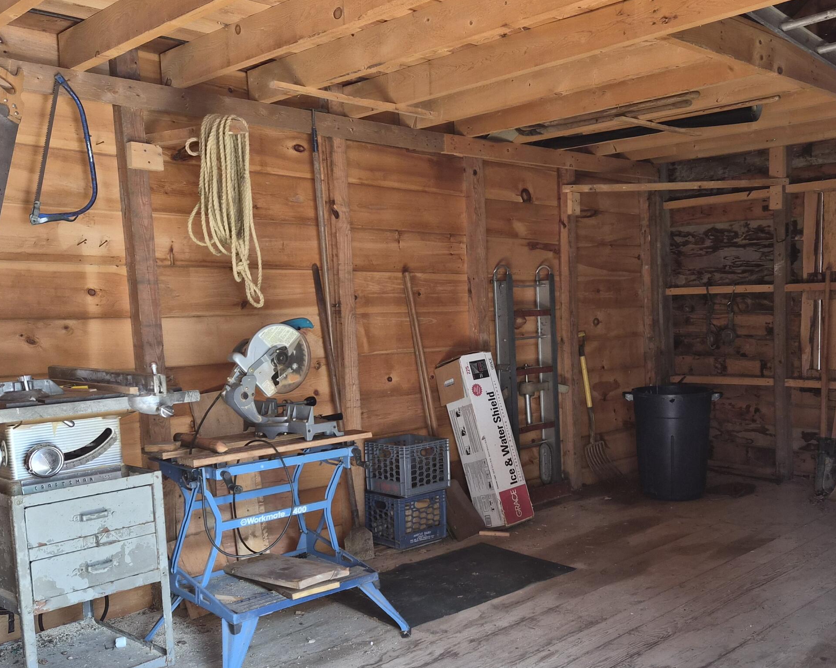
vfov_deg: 42.0
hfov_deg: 51.0
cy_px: 410
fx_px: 866
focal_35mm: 35
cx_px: 524
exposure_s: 1/180
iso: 200
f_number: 1.8
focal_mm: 5.4
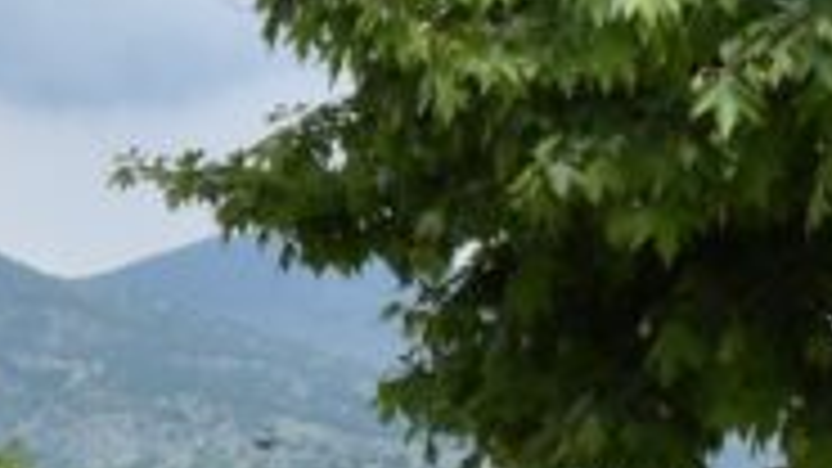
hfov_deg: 8.6
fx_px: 5360
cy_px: 592
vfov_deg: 5.0
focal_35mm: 243
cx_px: -558
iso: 100
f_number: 18
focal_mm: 28
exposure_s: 1/60
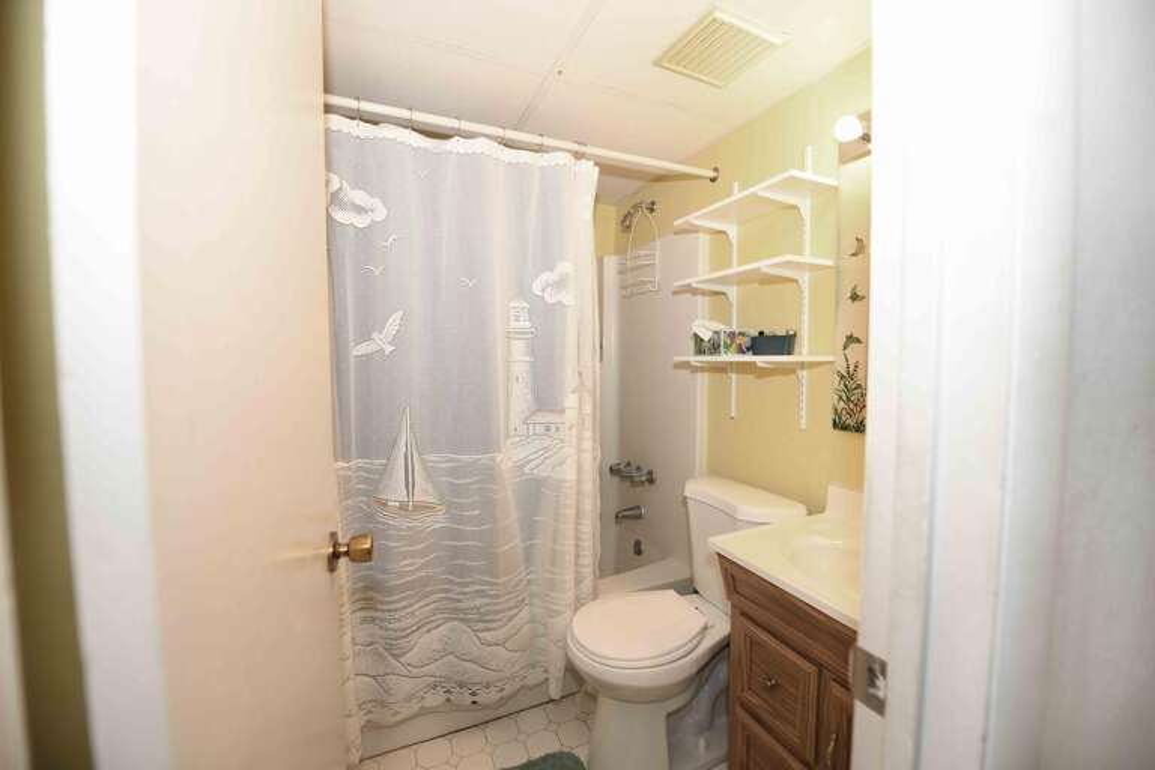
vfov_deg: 81.2
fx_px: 449
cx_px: 578
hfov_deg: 104.3
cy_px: 385
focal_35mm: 14
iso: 500
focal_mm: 14
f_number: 3.5
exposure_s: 1/250
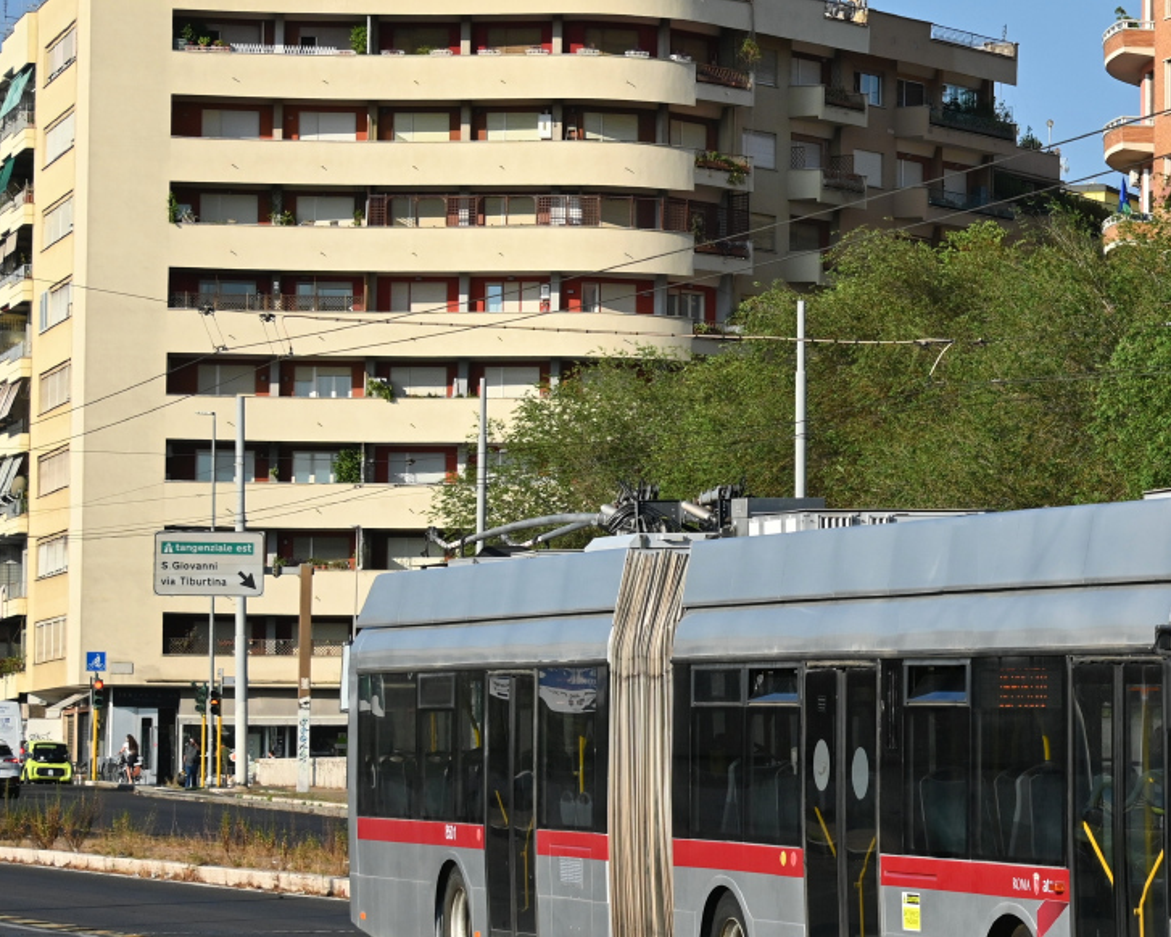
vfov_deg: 11.0
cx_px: 1010
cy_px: 540
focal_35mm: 141
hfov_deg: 13.6
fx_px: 4888
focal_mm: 56
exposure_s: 1/1250
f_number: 6.3
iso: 200
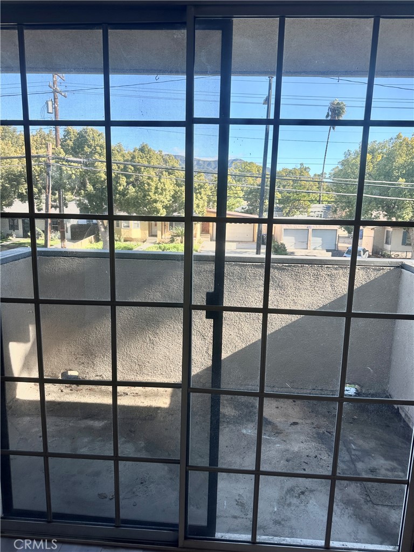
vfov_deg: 71.6
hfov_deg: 56.8
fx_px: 383
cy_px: 276
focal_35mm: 24
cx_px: 207
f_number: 1.78
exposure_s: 1/663
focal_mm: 6.86
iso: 80
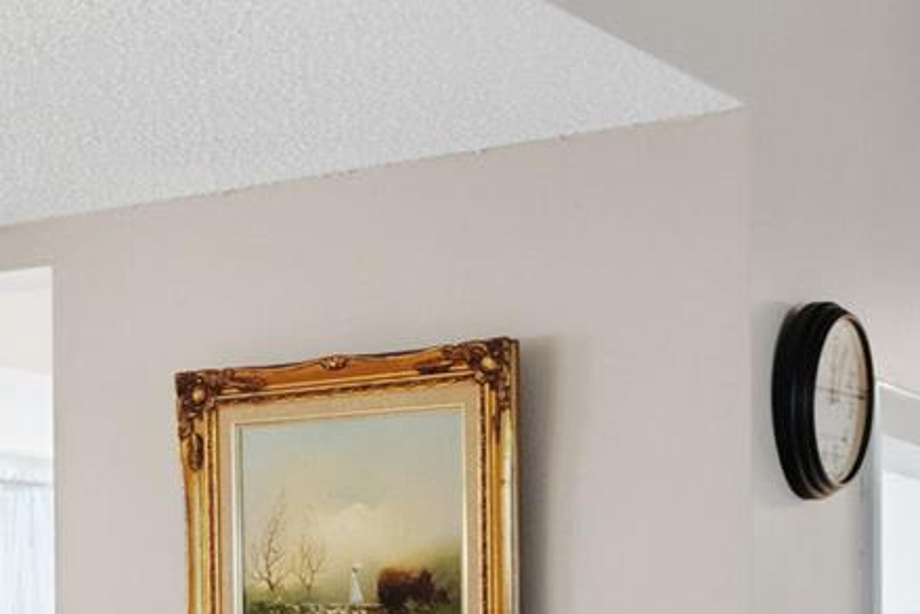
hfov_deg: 19.6
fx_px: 2505
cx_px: -184
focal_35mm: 98
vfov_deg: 13.5
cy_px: 763
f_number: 8
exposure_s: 1/20
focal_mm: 21
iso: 2000
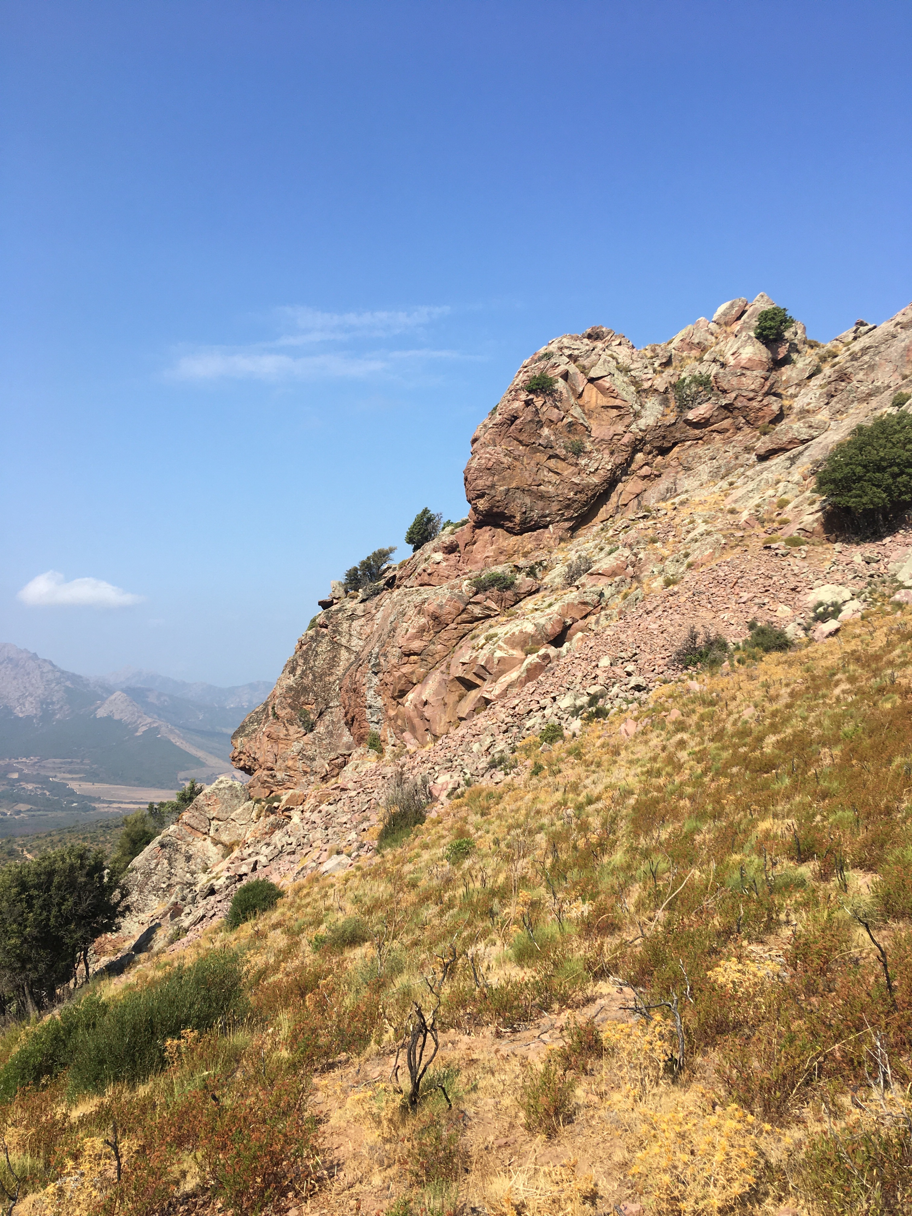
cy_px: 608
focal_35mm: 29
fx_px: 1019
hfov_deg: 48.2
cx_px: 456
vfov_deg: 61.7
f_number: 2.2
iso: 25
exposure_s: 1/1425
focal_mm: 4.15
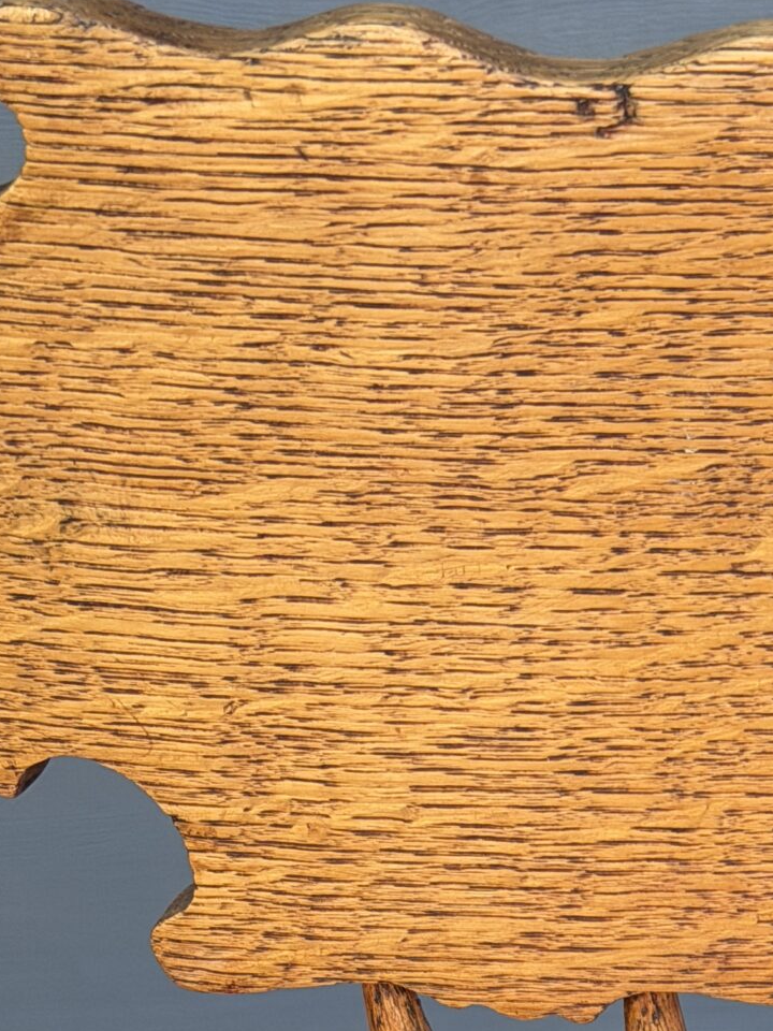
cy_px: 1318
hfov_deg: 11.3
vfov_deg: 14.8
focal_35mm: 128
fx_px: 3811
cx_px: 1006
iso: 50
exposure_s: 1/227
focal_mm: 6.76
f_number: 1.78
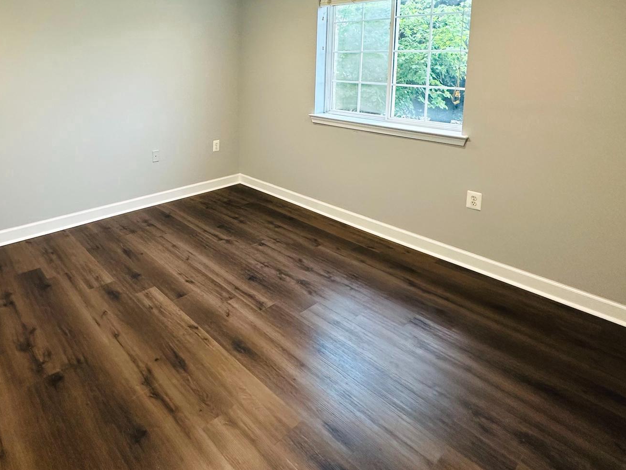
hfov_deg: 73.9
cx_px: 206
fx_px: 398
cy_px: 108
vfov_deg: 57.4
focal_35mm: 22
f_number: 2.2
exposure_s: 1/120
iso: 200
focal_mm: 2.22
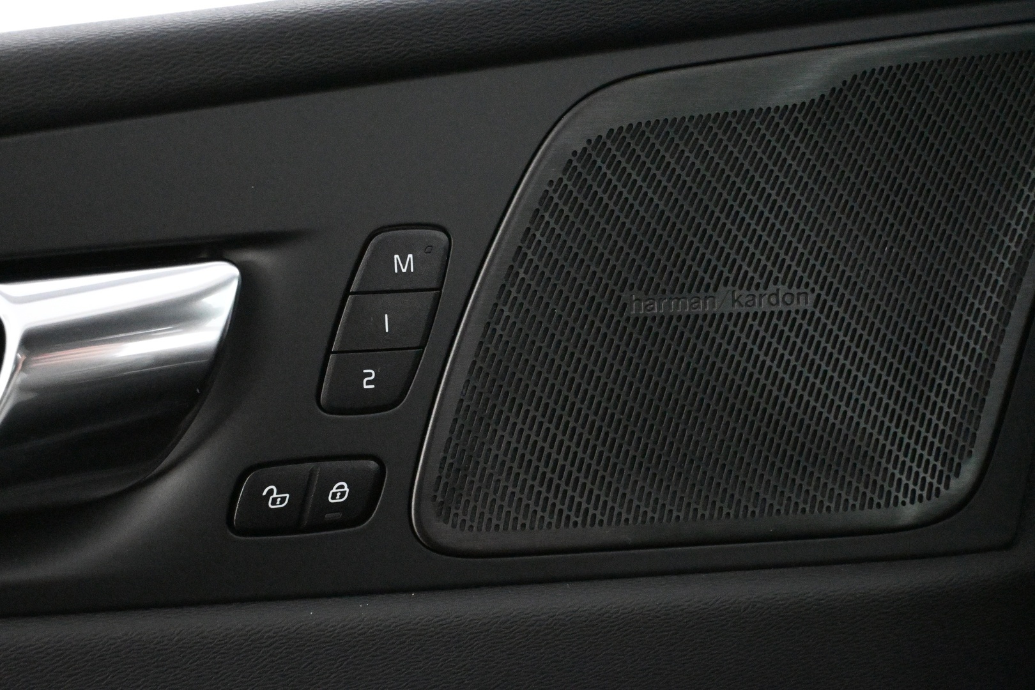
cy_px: 345
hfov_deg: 31.2
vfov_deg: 21.1
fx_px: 1854
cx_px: 518
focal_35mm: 64
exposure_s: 1/80
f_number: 6
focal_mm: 43
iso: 12800
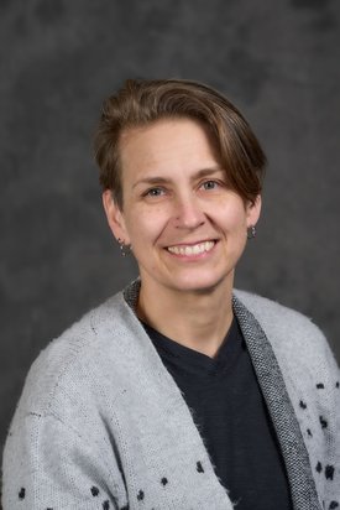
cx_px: 170
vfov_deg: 16.1
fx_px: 1798
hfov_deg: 10.8
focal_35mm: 127
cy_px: 255
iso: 400
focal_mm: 85
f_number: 5.6
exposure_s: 1/200
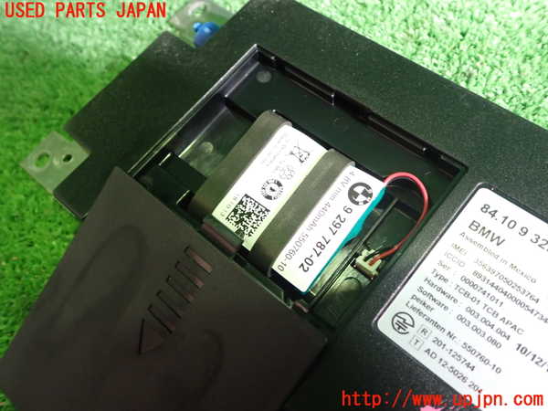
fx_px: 475
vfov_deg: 46.8
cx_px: 274
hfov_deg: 60.0
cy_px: 206
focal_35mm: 30
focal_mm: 5.4
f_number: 2.3
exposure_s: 1/30
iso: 500
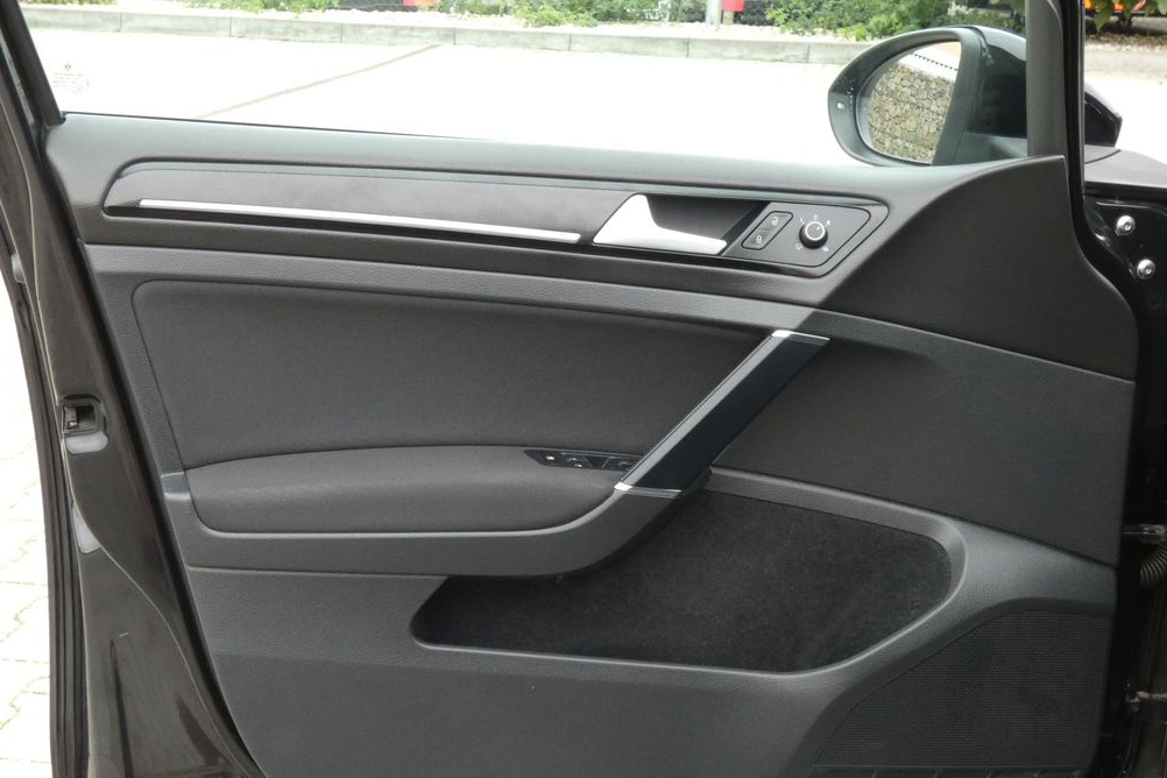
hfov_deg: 38.9
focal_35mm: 51
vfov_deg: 26.5
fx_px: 1653
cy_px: 441
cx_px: 573
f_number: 5.6
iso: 500
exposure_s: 1/80
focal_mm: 8.6
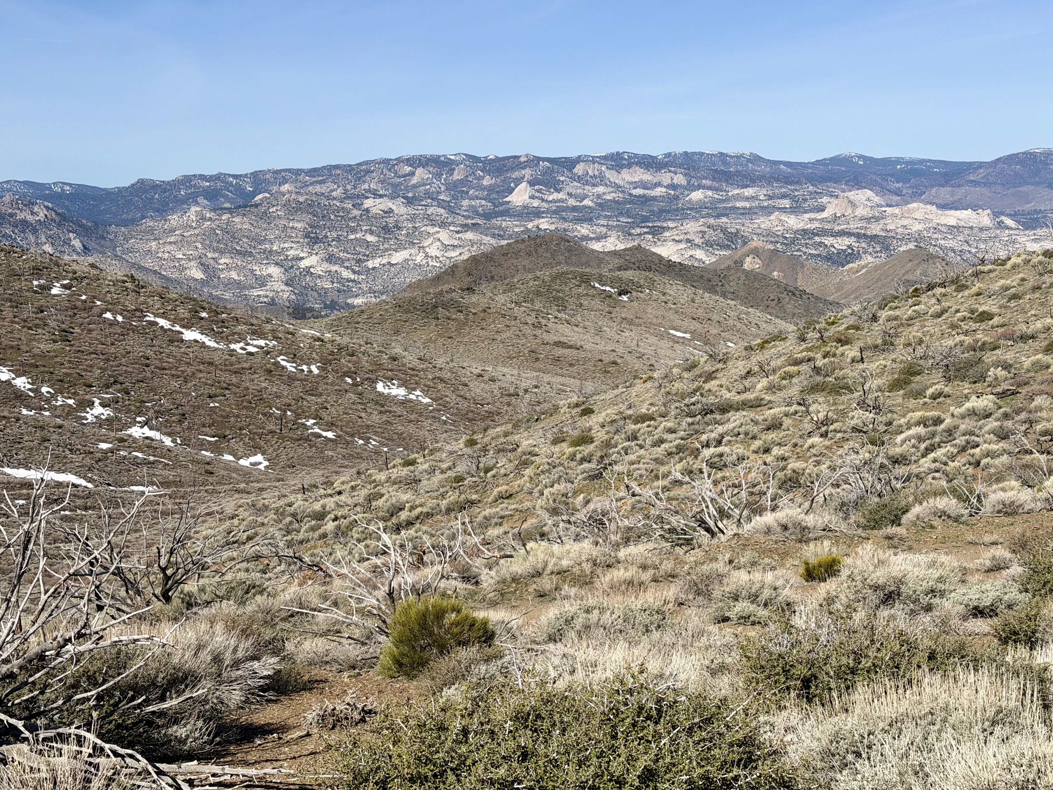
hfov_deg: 38.9
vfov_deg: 29.7
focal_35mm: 49
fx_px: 1490
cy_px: 395
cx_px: 532
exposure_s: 1/8772
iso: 64
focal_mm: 6.76
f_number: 1.78
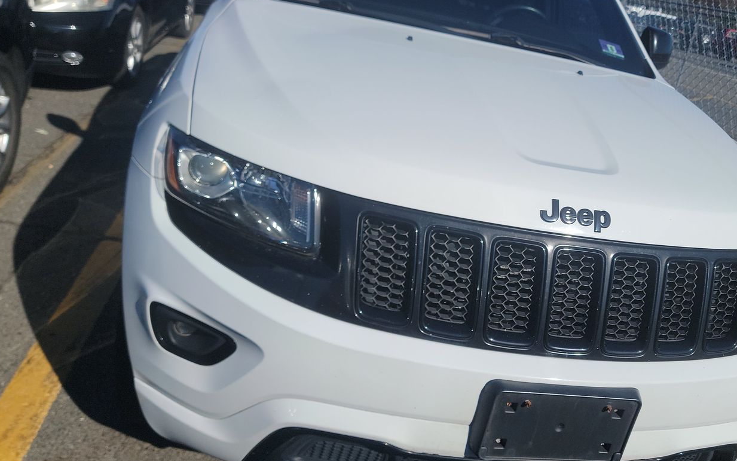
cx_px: 454
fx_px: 663
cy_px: 211
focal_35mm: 33
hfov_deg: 57.5
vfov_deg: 38.3
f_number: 1.8
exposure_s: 1/1961
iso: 50
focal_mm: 6.7
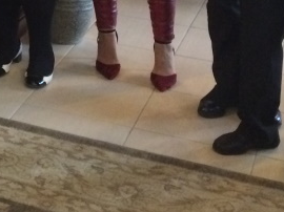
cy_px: -143
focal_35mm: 110
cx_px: -115
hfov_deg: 16.6
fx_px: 902
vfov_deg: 12.5
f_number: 2.2
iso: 320
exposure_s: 1/17
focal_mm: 4.15
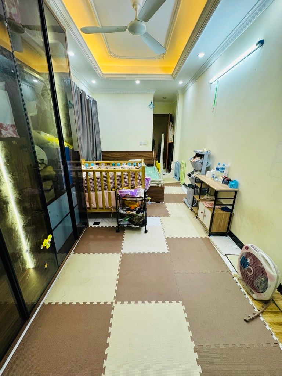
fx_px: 152
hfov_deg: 85.7
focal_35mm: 14
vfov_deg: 102.1
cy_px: 188
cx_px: 141
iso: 200
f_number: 2.2
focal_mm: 2.22
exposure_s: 1/50
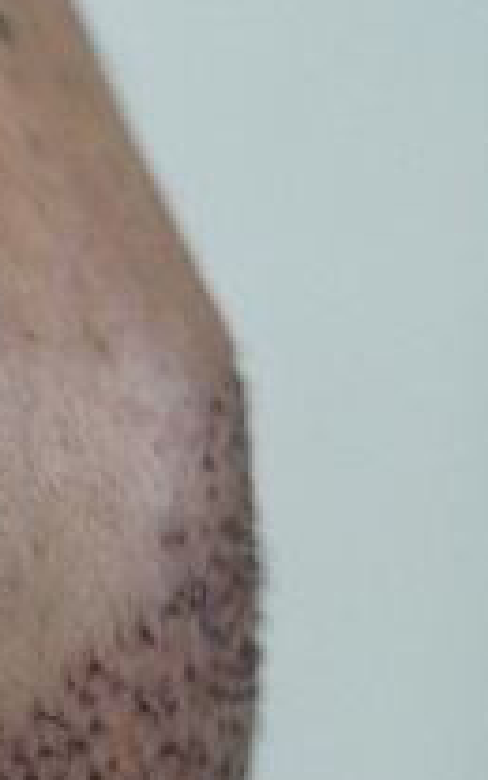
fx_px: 4064
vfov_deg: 10.9
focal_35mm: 191
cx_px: -901
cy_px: 746
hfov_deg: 6.4
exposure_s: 1/160
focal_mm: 35
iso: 3200
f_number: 4.5
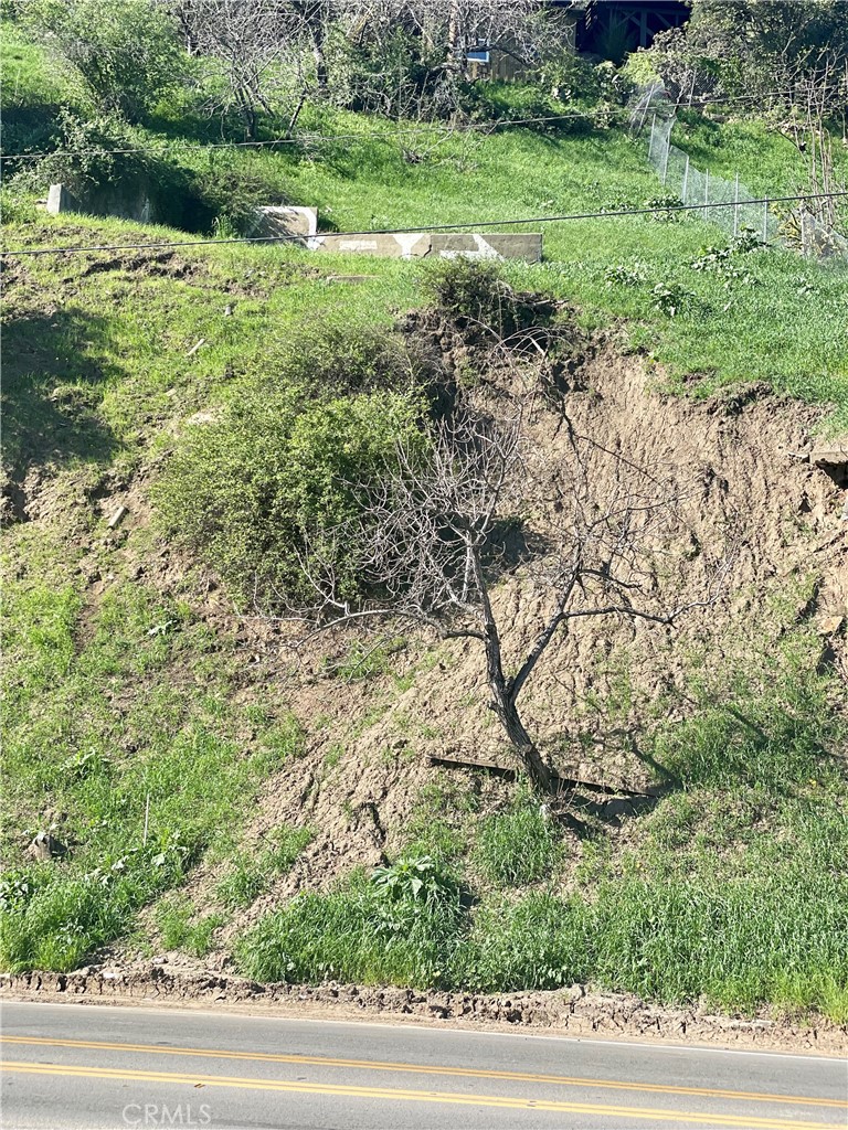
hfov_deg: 28.0
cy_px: 565
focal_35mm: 52
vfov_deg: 36.8
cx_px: 424
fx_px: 1698
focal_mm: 6
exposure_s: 1/959
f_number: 2
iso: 32
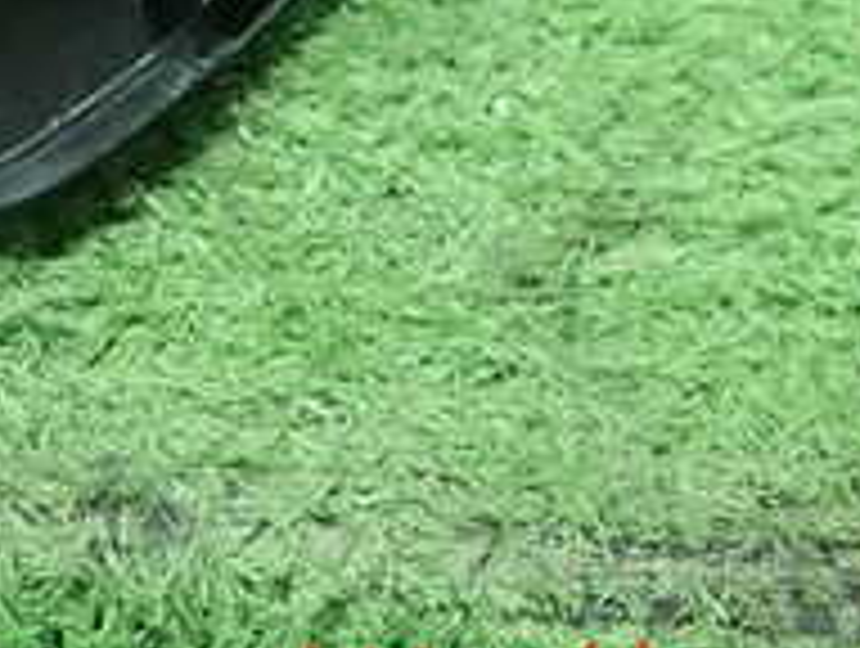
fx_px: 2340
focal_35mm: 94
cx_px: -32
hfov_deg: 20.1
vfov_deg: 14.9
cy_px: -266
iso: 640
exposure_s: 1/125
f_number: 2.3
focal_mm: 5.5
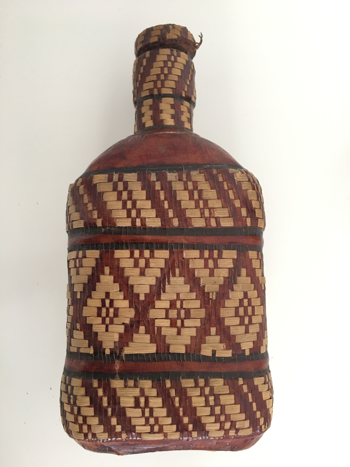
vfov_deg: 61.7
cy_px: 234
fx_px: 391
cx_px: 175
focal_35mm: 29
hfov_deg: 48.2
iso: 125
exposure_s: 1/33
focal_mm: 4.15
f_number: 2.2
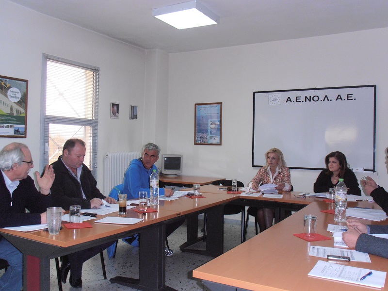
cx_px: 194
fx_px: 415
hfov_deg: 50.1
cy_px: 146
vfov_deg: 38.7
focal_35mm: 37
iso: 200
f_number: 3.9
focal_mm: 6.61
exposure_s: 1/40
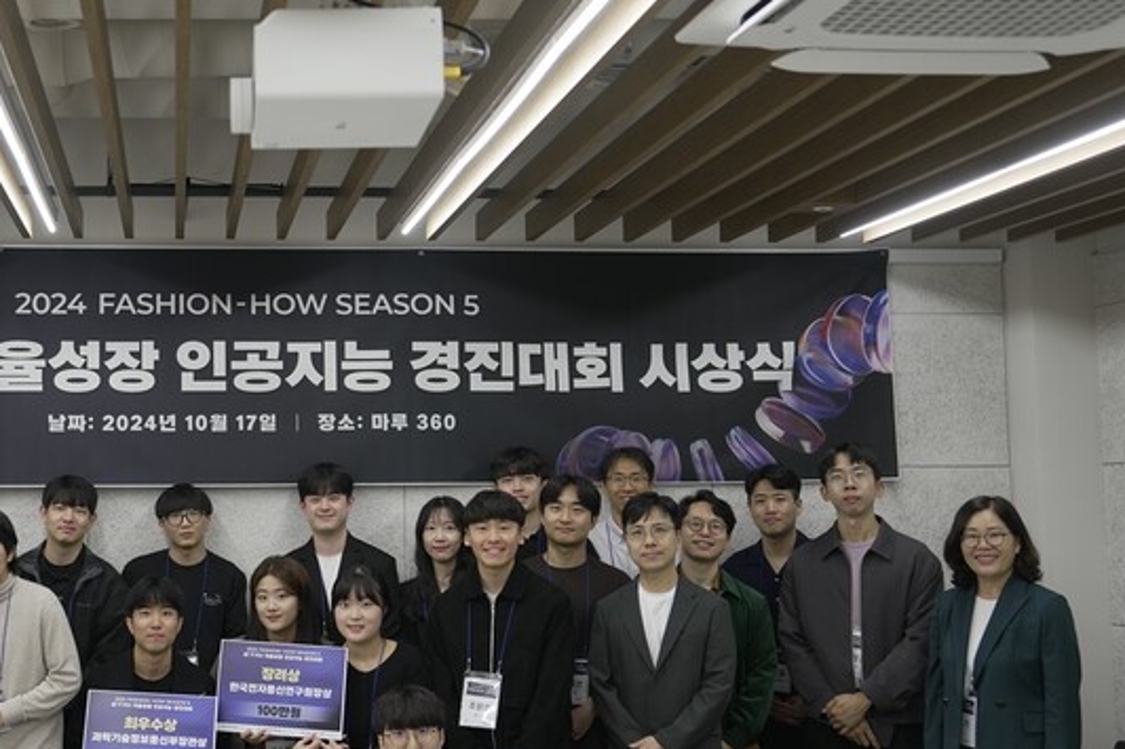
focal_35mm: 51
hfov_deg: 37.9
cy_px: 379
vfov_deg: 26.5
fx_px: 1593
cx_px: 285
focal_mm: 34
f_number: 2.8
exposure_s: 1/80
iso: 320
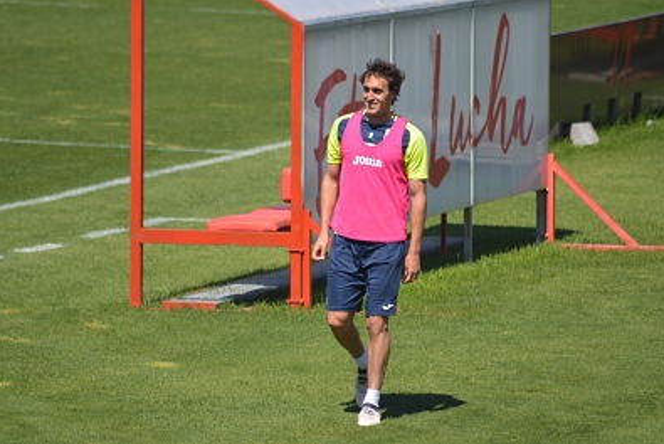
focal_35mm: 455
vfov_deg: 3.0
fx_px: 8398
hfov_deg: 4.5
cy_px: 222
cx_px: 333
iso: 400
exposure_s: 1/2000
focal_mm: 300
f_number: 5.6
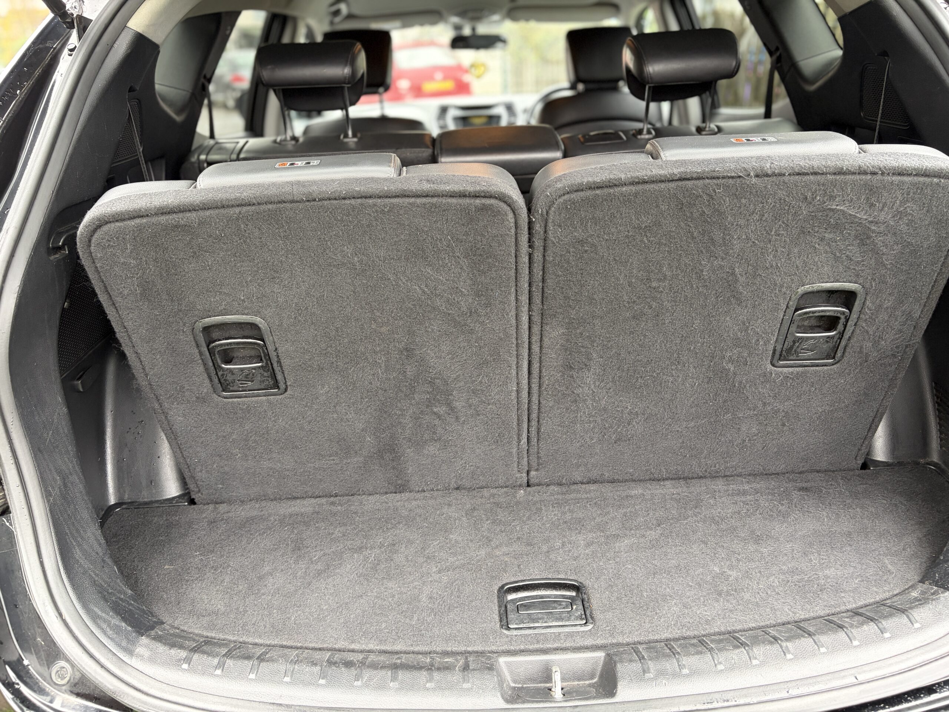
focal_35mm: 26
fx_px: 713
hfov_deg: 67.3
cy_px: 356
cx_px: 474
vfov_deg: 53.1
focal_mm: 5.96
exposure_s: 1/60
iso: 200
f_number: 1.6
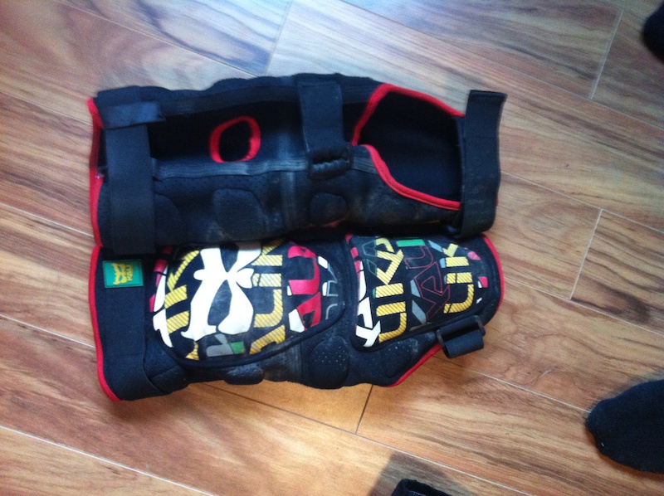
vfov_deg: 40.6
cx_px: 332
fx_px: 671
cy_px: 248
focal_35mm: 35
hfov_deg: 52.7
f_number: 2.8
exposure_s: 1/15
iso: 320
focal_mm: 3.85
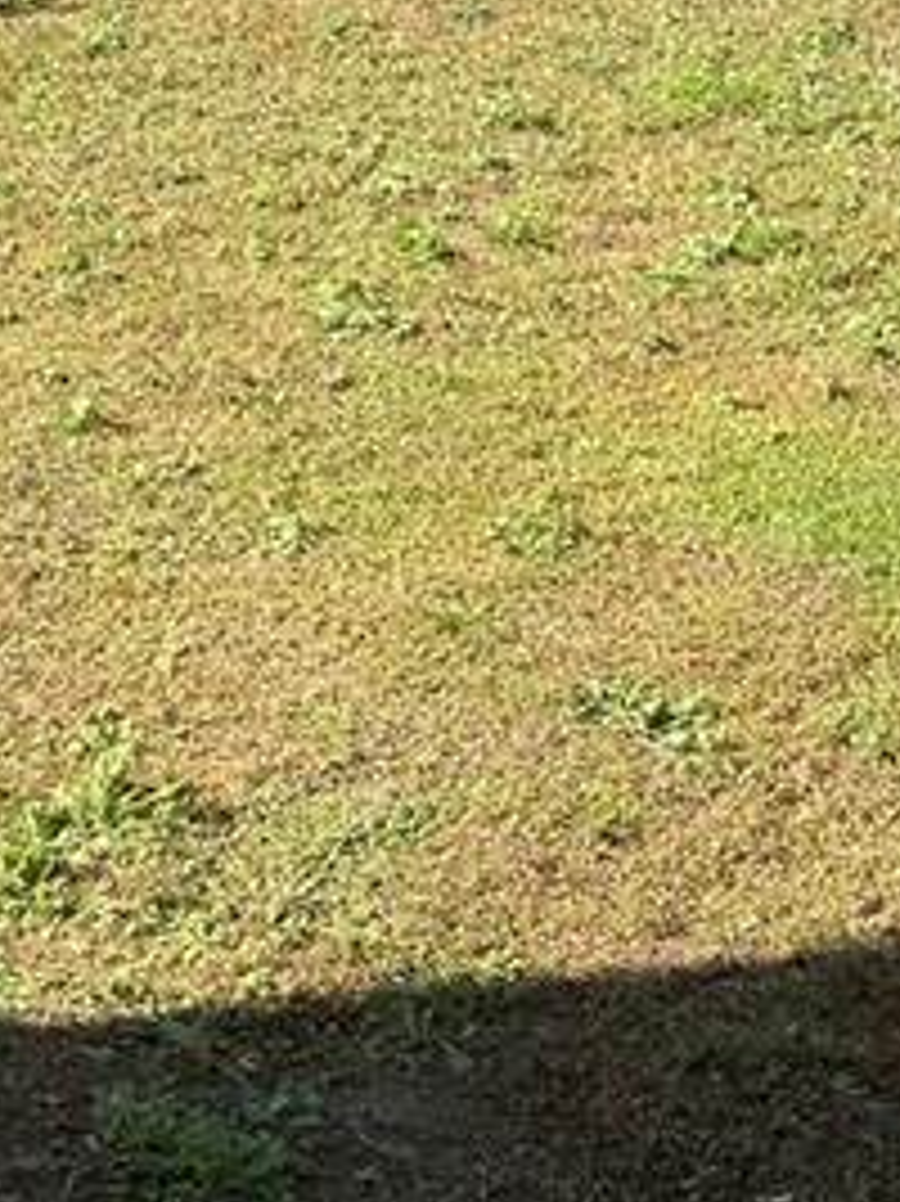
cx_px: 909
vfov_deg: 18.0
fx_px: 3747
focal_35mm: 108
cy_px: 162
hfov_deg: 13.5
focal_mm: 6.76
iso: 80
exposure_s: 1/2169
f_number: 1.78
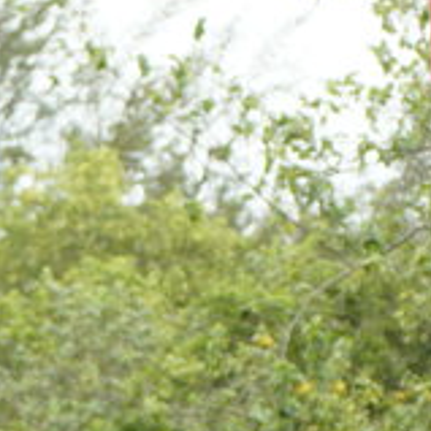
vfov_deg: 3.9
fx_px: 6325
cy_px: 792
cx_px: -45
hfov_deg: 3.9
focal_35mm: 449
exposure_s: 1/1000
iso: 4000
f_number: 2.8
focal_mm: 70
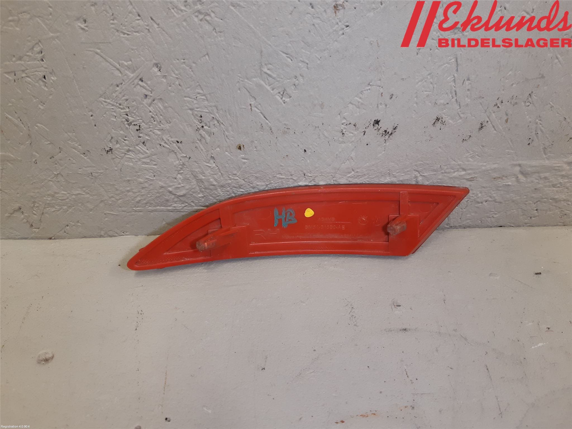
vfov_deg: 53.1
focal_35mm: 26
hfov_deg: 67.3
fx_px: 430
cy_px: 214
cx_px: 286
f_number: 1.7
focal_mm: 3.93
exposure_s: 1/50
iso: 100
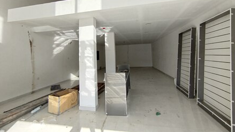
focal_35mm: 17
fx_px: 106
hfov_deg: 95.9
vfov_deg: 62.0
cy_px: 41
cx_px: 121
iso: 50
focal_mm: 1.65
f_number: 2.2
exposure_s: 1/463
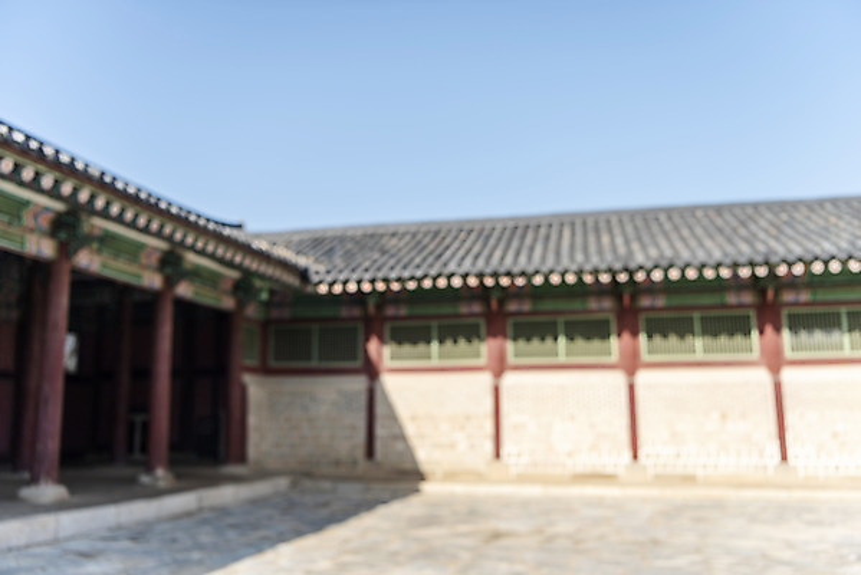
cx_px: 430
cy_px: 288
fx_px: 814
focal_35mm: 34
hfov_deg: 55.8
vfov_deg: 38.9
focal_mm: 34
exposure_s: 1/1600
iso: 160
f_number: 2.8
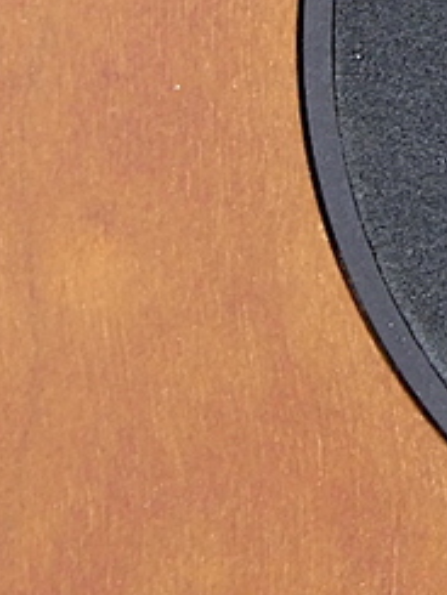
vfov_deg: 3.2
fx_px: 10769
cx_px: 916
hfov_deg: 2.4
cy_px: 39
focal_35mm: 626
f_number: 5.5
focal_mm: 28.7
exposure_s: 1/1.6
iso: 200
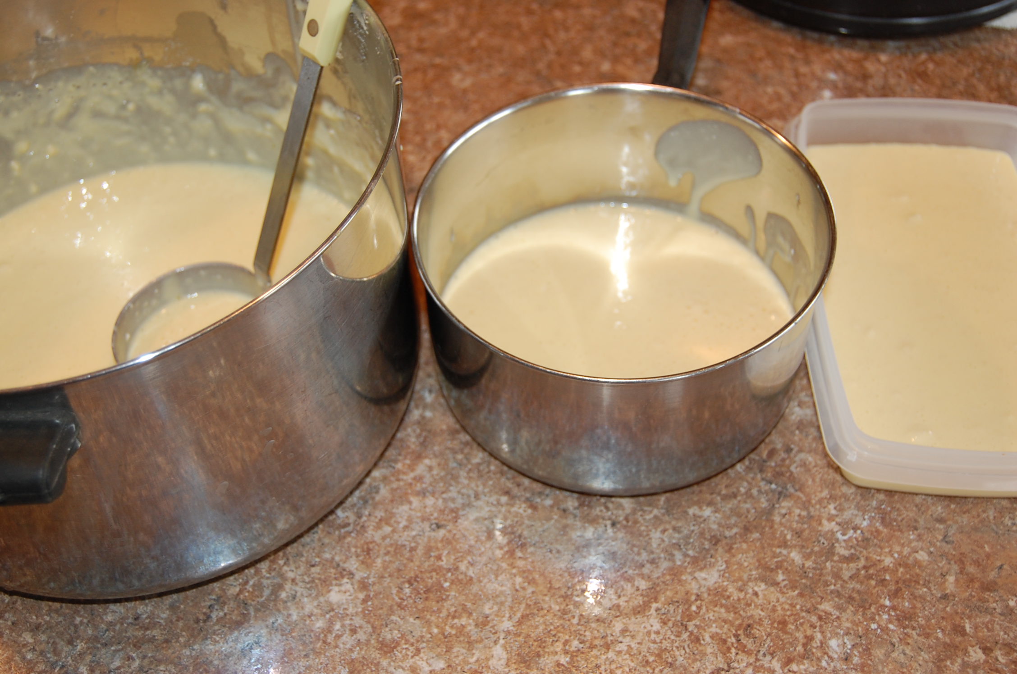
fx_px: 1311
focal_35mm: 46
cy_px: 337
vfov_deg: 28.8
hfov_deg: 42.4
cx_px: 508
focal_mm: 31
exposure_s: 1/60
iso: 400
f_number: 4.5
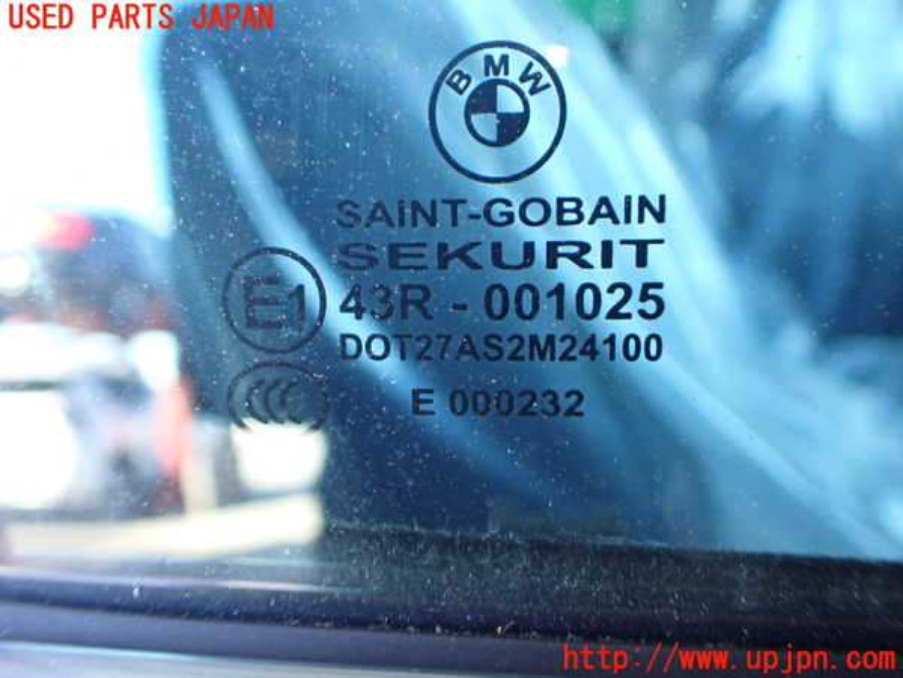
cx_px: 452
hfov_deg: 60.0
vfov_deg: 46.8
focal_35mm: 30
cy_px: 339
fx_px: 783
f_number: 2.3
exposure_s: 1/125
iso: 800
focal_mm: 5.4
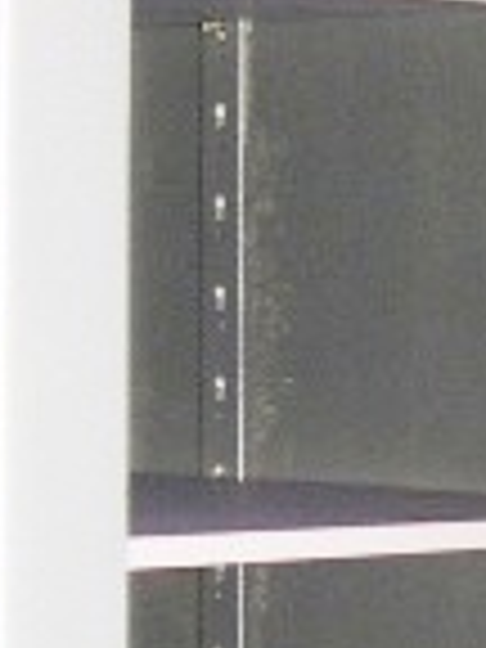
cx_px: 945
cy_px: 495
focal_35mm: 203
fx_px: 3800
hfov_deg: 7.1
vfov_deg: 9.7
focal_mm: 8
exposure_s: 1/60
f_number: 2.8
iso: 100
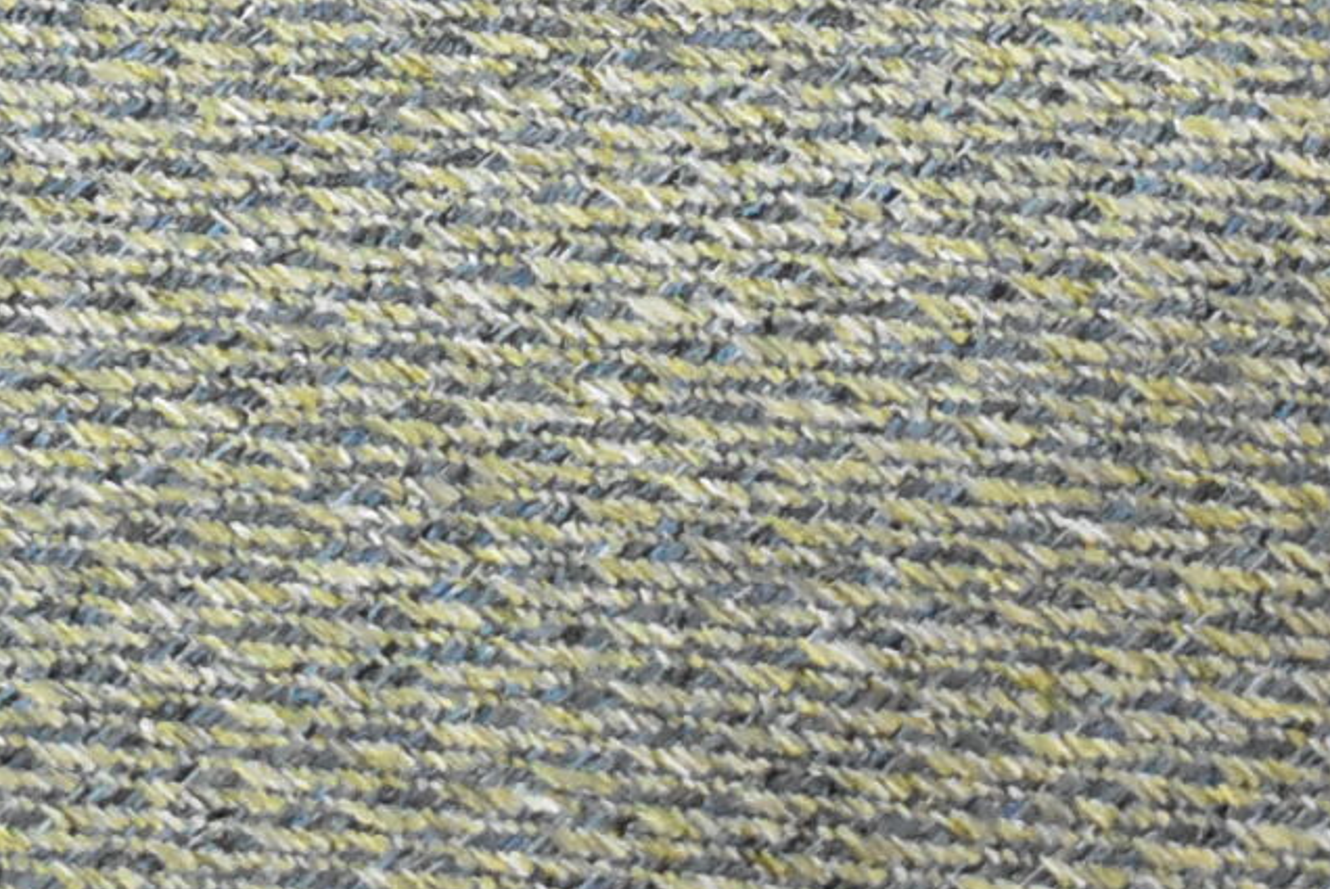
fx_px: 9390
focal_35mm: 254
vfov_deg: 5.3
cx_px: -353
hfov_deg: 8.0
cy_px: -805
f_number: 4.8
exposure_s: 1/125
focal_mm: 36
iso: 3200
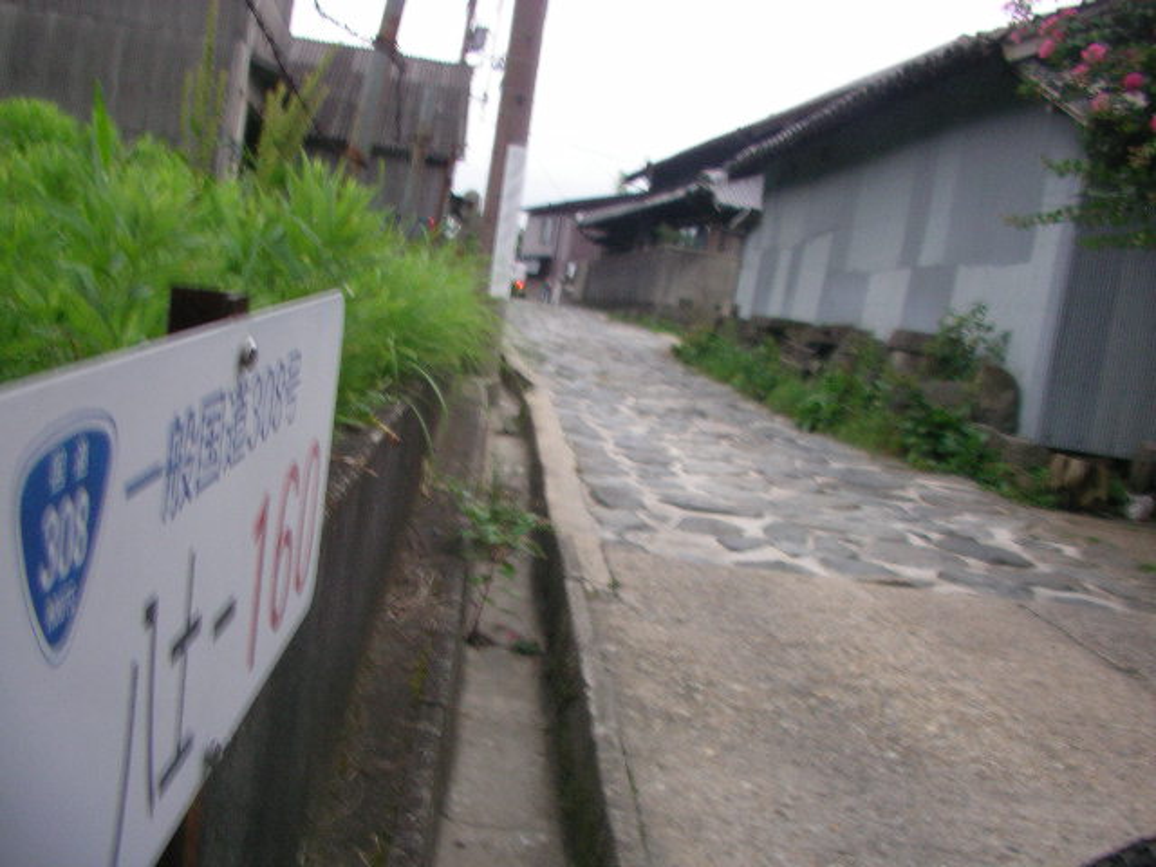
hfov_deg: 50.1
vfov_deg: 38.7
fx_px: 1236
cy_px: 434
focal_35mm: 37
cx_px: 578
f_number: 2.8
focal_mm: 5.7
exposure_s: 1/15
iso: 100
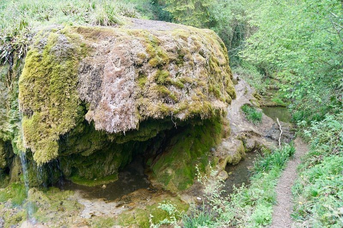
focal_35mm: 27
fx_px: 257
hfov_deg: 67.4
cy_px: 114
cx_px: 172
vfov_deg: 47.9
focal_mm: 18
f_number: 4.5
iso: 200
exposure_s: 1/40
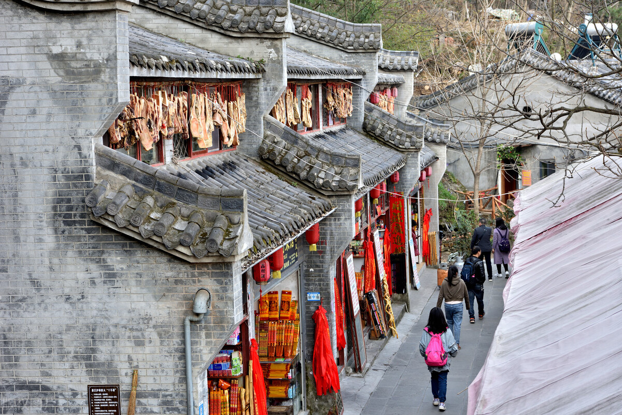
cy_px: 208
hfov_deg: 28.8
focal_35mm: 70
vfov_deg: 19.5
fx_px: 1210
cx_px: 311
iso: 320
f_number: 8
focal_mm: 70
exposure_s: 1/60
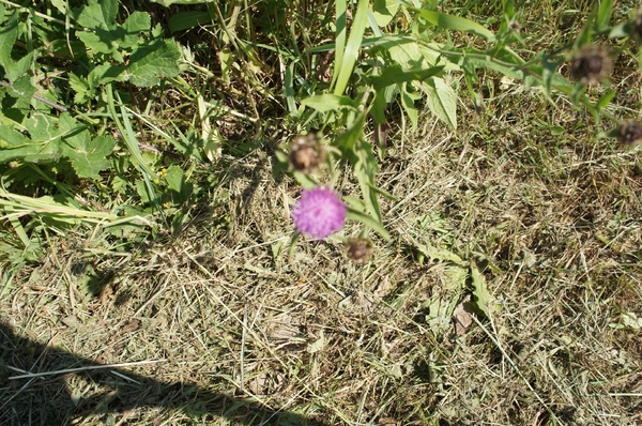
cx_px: 321
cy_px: 213
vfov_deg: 43.5
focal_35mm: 30
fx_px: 534
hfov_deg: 62.0
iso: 200
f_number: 8
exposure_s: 1/250
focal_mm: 20
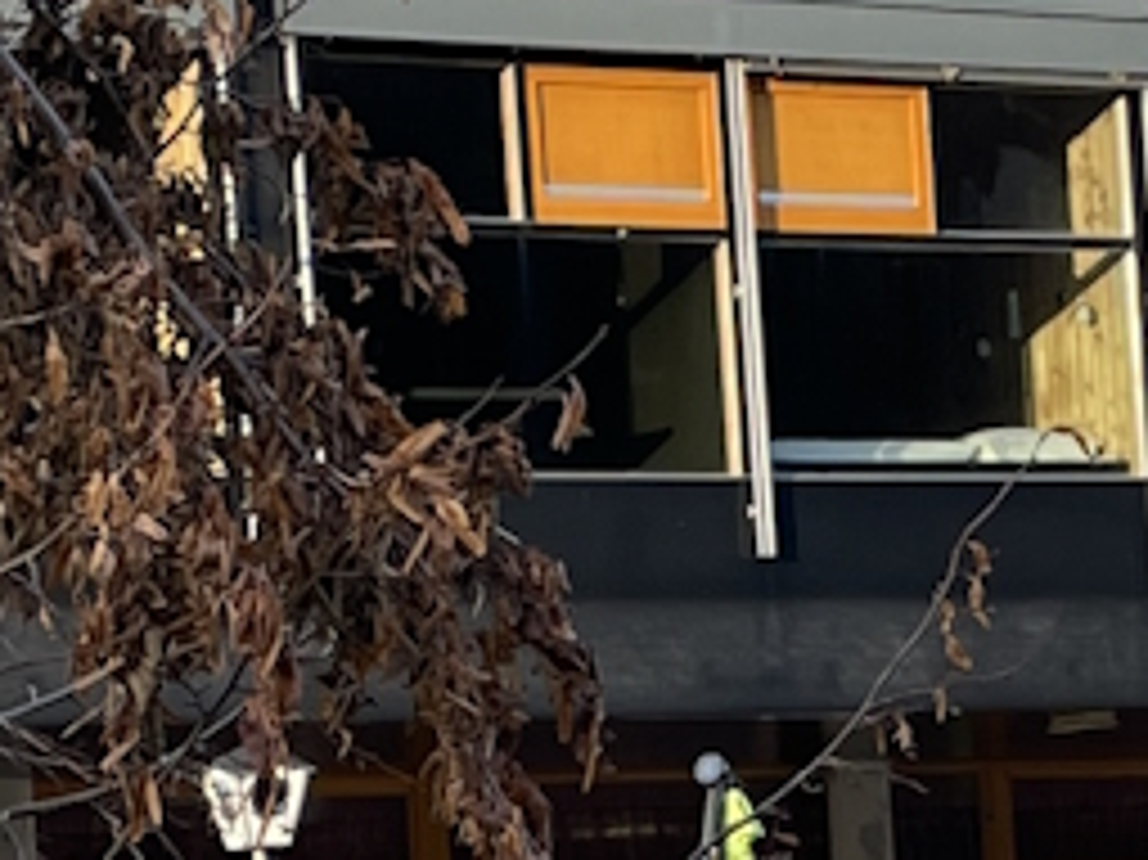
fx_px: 6497
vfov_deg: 7.5
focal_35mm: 196
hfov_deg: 10.0
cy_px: 1202
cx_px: 1035
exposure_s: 1/219
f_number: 1.6
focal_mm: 4.2
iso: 32
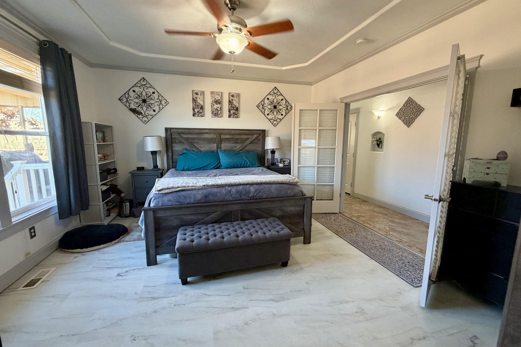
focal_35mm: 15
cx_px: 259
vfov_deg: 77.3
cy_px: 172
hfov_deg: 100.4
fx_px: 217
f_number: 2.2
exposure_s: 1/60
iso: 250
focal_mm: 2.22
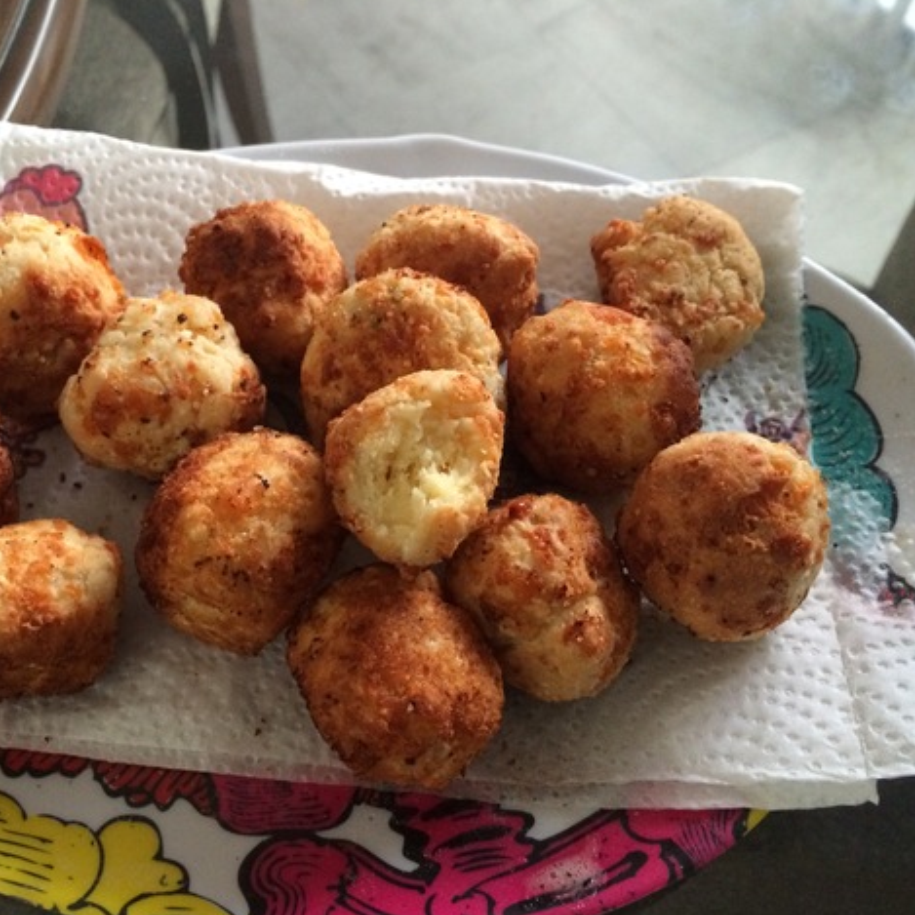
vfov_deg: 47.2
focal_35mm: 35
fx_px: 1047
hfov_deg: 46.9
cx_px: 355
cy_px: 455
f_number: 2.2
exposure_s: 1/30
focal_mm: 4.15
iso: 320
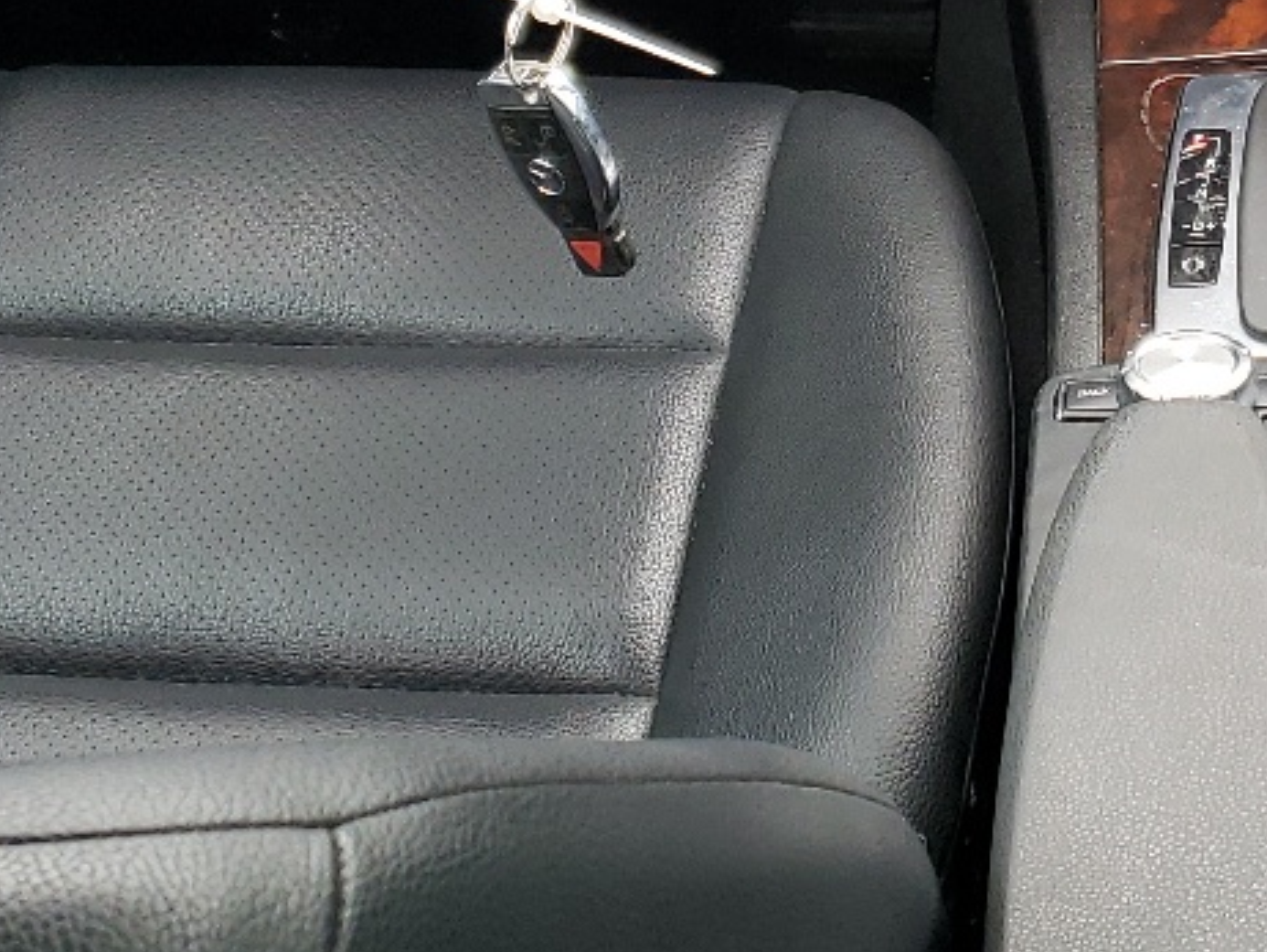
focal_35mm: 90
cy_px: -11
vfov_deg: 16.1
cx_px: 1278
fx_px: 3296
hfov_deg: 21.0
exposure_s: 1/120
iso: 96
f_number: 1.5
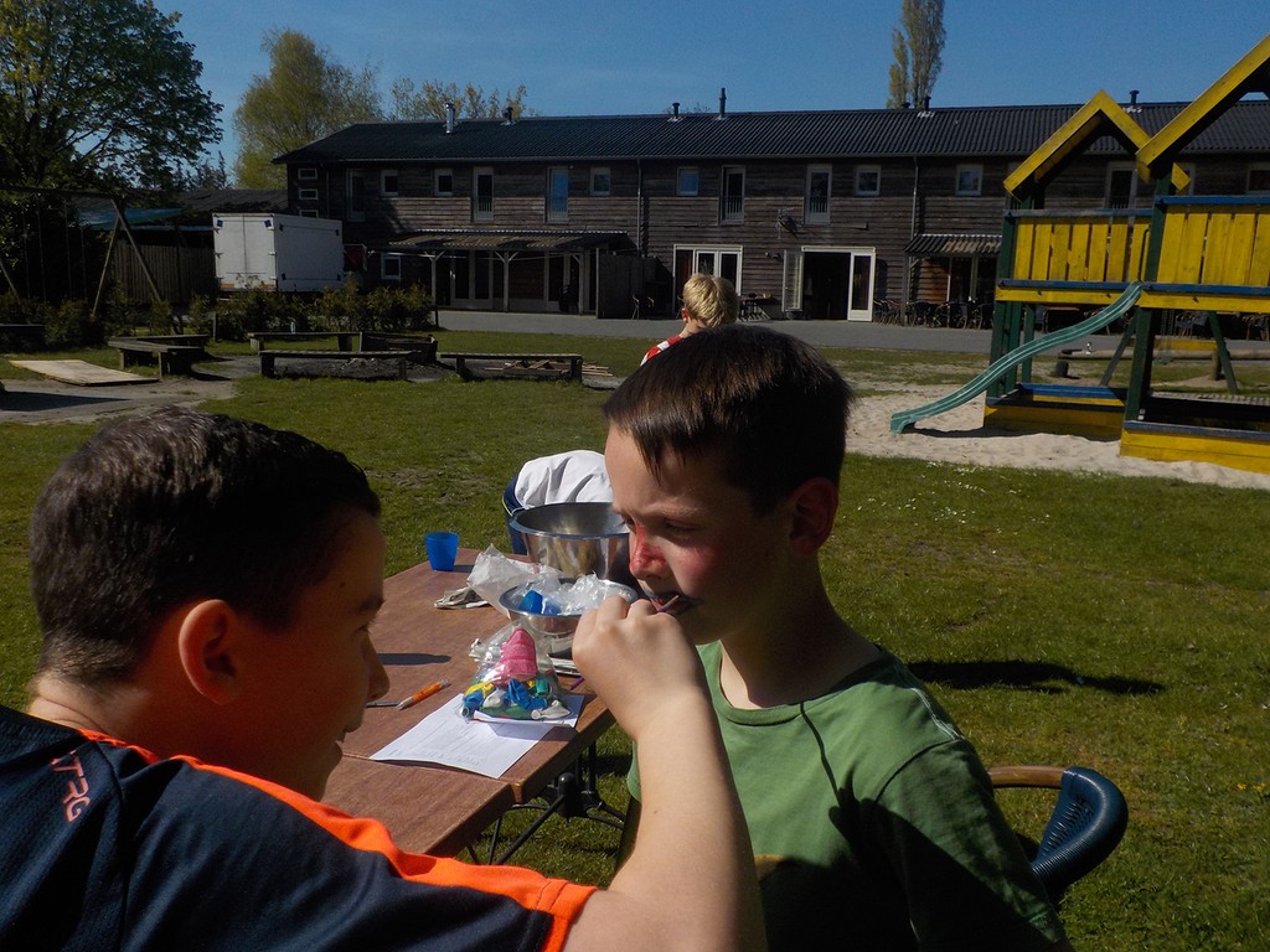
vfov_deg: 46.8
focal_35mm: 30
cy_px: 476
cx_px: 635
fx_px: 1101
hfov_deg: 60.0
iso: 125
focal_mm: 4.1
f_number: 6.6
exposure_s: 1/800
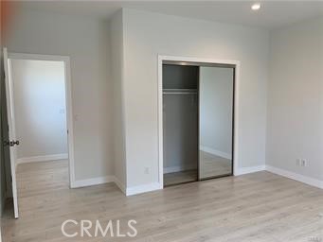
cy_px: 121
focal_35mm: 26
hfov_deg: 67.3
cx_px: 162
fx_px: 243
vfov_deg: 53.1
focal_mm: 4.25
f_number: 1.8
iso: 64
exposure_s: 1/120
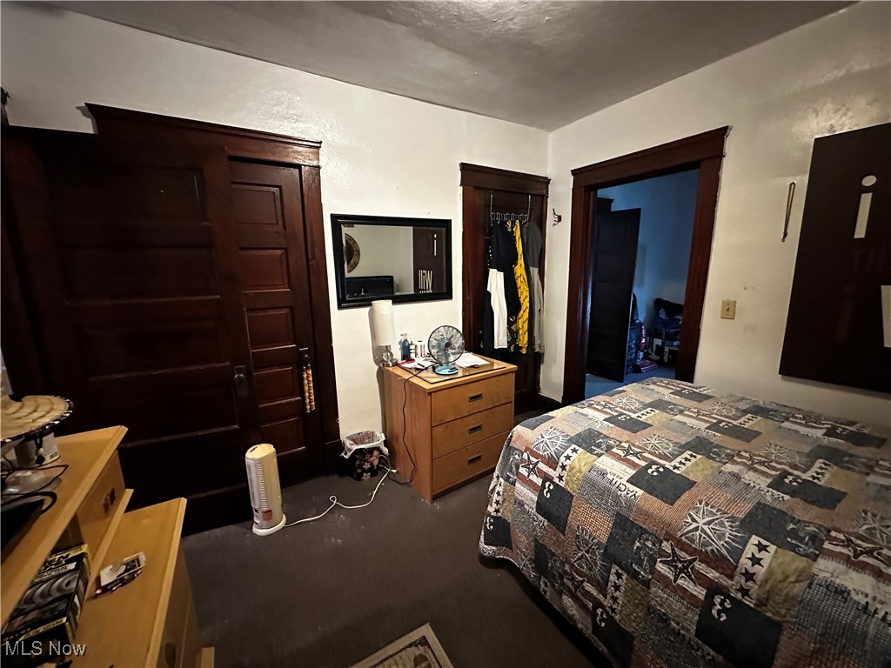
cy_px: 334
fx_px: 360
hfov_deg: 102.1
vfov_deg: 85.7
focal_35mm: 14
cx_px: 446
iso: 1000
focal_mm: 2.22
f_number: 2.2
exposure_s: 1/40
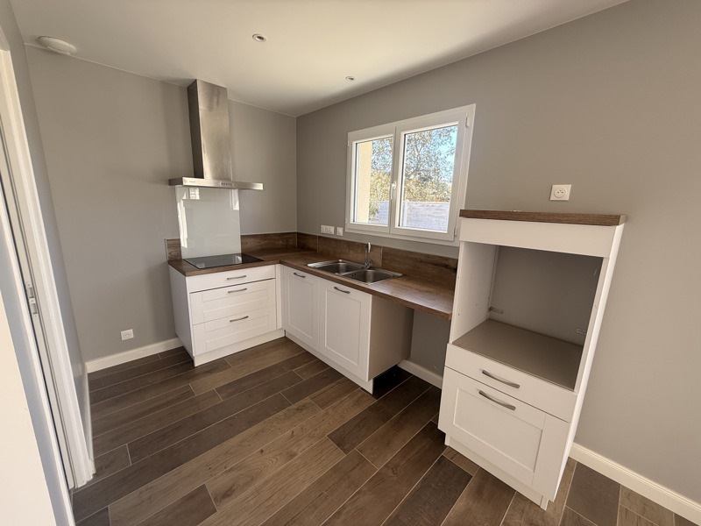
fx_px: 284
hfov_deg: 102.1
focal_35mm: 14
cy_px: 263
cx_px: 350
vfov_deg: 85.7
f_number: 2.2
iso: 64
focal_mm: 2.22
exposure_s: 1/111
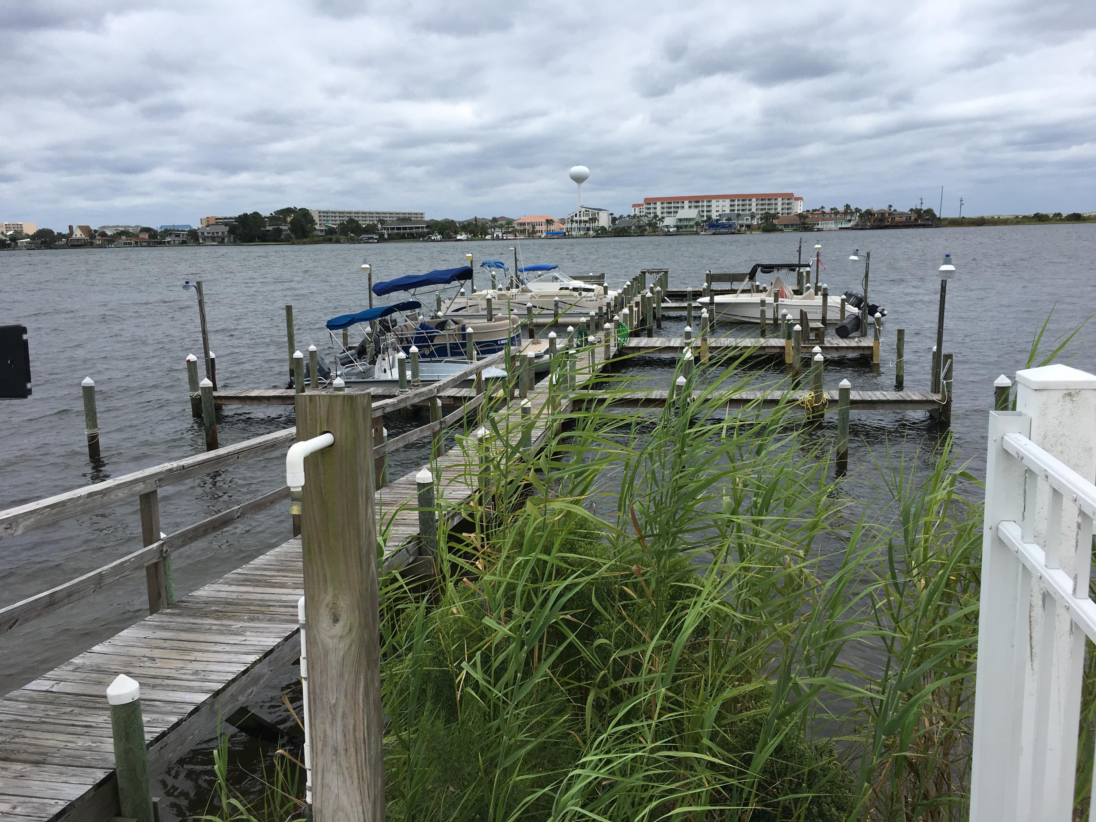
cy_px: 411
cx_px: 548
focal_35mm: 29
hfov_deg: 61.7
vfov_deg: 48.2
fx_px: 918
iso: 25
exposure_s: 1/712
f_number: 2.2
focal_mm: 4.15
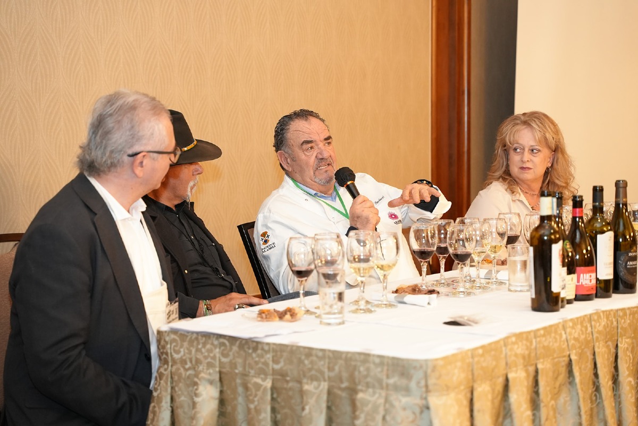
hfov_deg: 27.0
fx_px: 1330
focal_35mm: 75
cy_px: 213
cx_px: 319
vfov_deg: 18.2
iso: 4000
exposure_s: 1/160
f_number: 4
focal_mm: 75
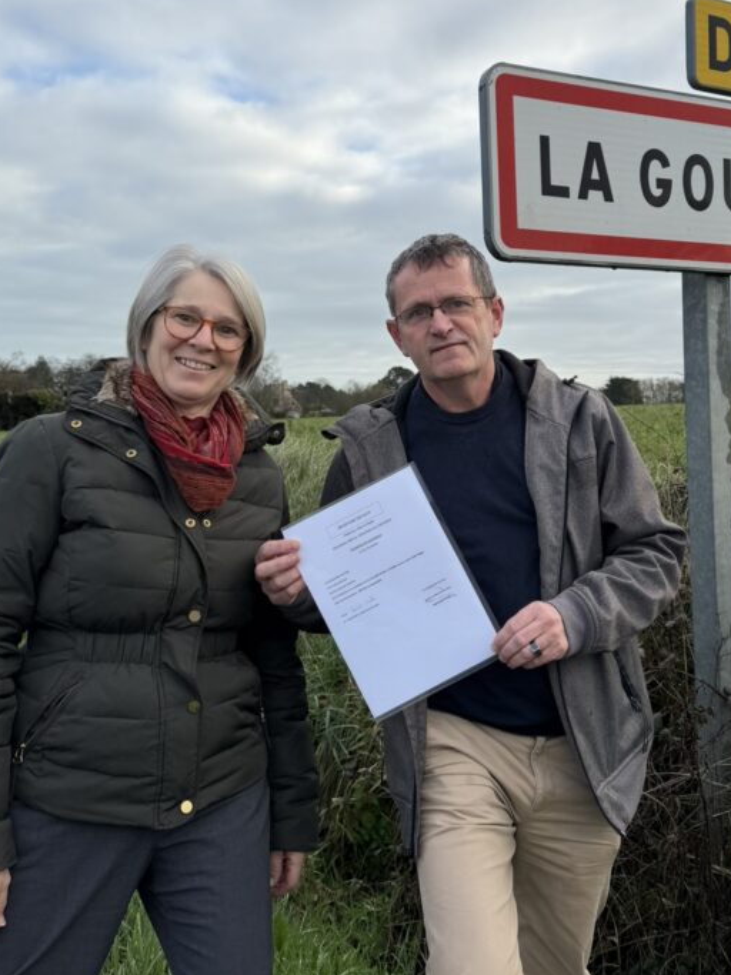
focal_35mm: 36
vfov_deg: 50.7
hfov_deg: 39.3
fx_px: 1014
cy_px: 353
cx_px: 471
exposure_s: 1/2110
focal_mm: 6.76
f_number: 1.78
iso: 80
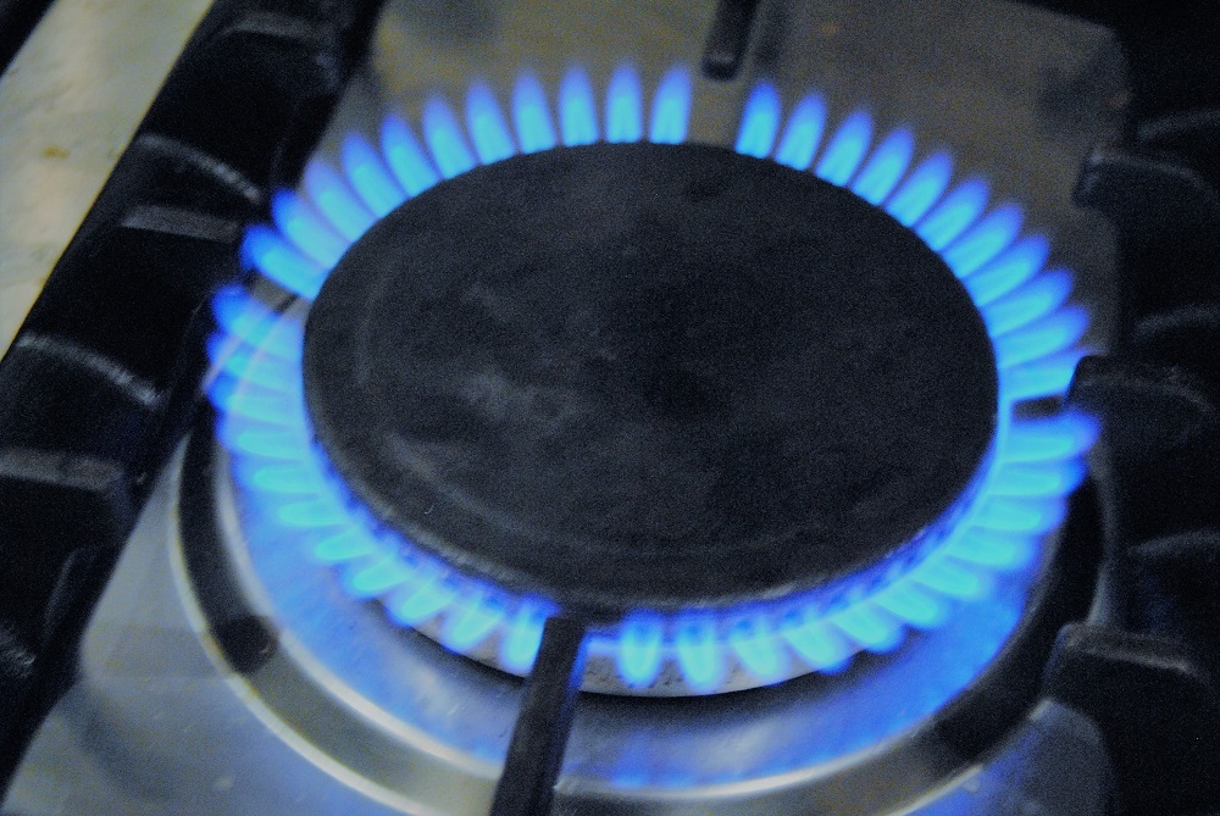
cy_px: 408
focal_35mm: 57
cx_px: 610
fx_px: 1934
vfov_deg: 23.8
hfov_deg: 35.0
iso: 1600
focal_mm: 38
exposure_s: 1/6
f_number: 4.5
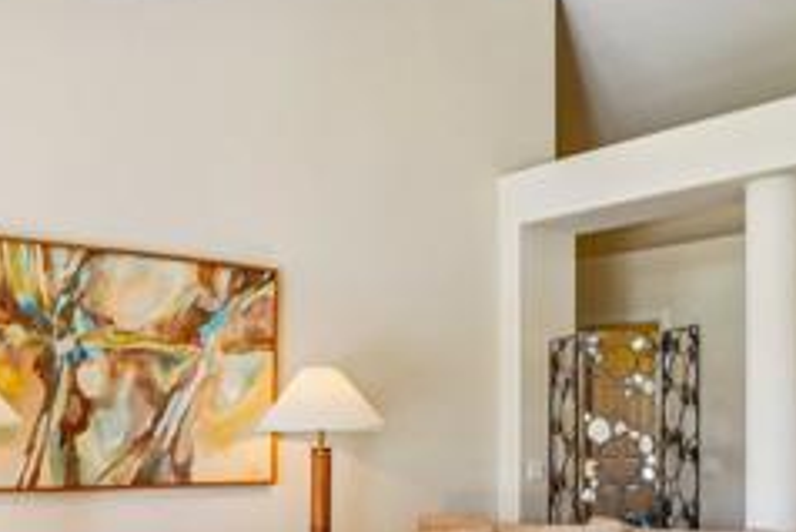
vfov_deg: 30.2
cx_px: 385
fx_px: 951
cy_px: 450
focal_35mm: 43
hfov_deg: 45.4
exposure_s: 1/30
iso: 320
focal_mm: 16
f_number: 8
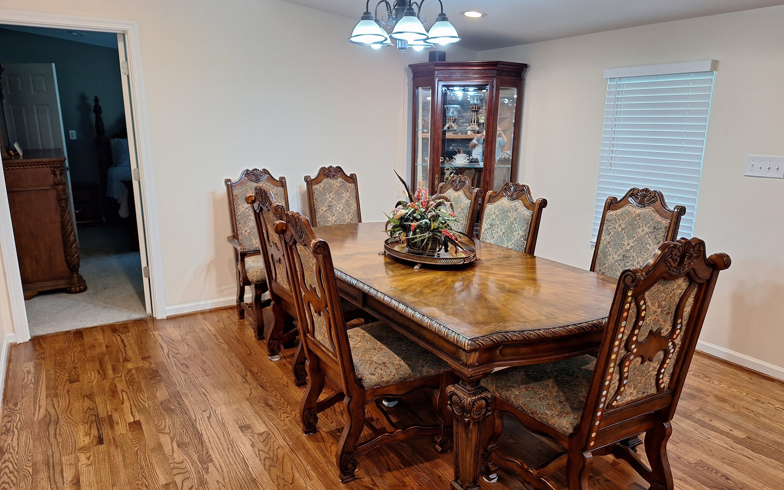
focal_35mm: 25
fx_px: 534
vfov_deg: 49.2
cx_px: 402
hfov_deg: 72.5
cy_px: 259
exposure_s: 1/40
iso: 125
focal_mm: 5.54
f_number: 1.8
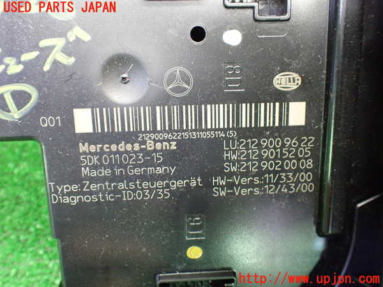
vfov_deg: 46.8
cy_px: 144
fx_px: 332
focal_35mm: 30
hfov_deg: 60.0
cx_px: 192
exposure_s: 1/30
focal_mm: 5.4
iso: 1000
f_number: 2.3
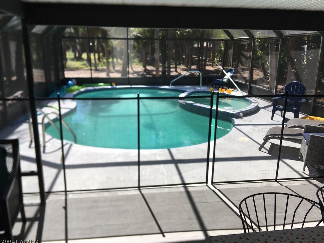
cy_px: 124
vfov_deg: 46.8
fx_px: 281
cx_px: 166
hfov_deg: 60.0
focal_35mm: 30
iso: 25
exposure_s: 1/447
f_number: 2.2
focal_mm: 4.15
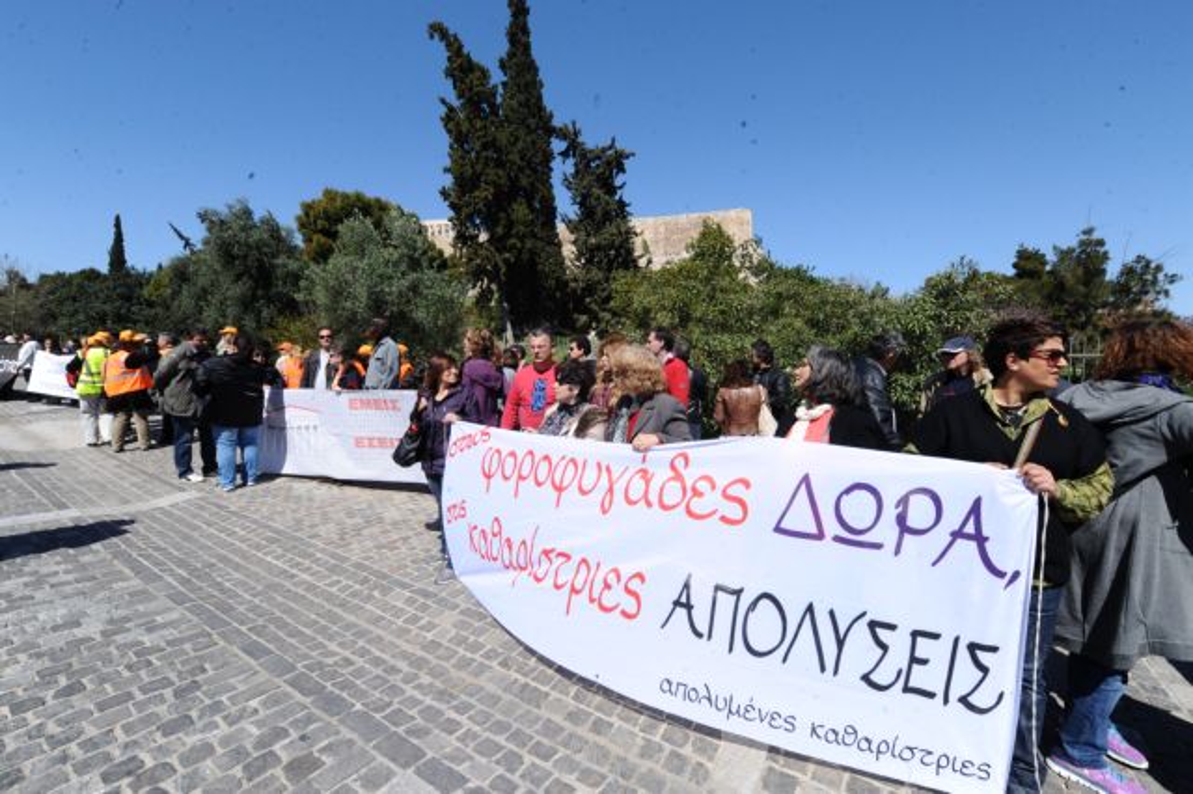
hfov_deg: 104.3
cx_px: 596
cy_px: 397
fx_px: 464
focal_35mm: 14
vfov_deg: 81.1
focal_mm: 14
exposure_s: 1/160
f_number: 16
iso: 200
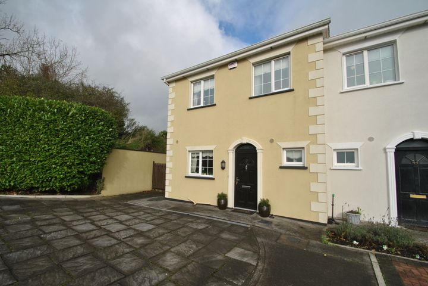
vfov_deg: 77.3
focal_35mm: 15
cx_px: 214
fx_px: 178
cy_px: 143
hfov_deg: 100.4
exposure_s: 1/200
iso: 100
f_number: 9
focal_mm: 10
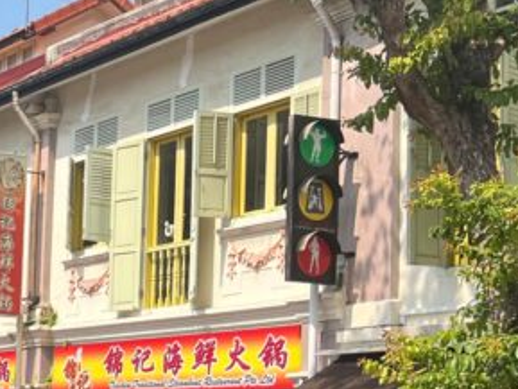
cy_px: 400
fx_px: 1377
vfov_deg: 15.7
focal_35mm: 92
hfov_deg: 18.9
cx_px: -246
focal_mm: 5.7
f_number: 1.5
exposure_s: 1/3257
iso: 50
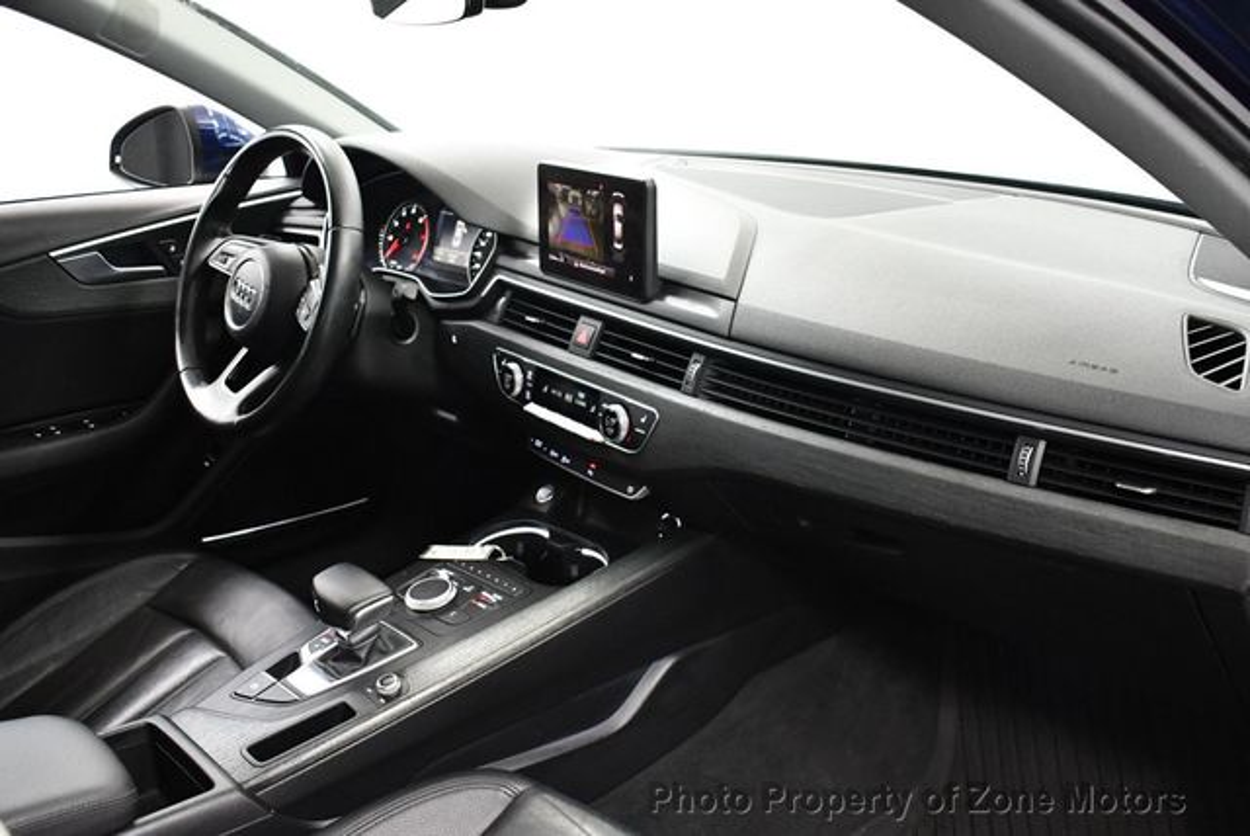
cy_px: 418
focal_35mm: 36
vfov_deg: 36.9
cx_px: 625
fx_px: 1251
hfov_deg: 53.1
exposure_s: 1/80
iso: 3200
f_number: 3.5
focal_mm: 18
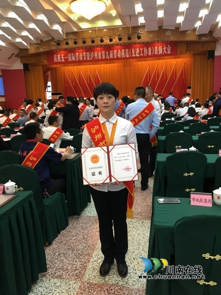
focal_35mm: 29
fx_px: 247
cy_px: 148
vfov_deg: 61.7
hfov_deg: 48.2
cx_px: 110
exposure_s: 1/33
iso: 125
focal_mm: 4.15
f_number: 2.2
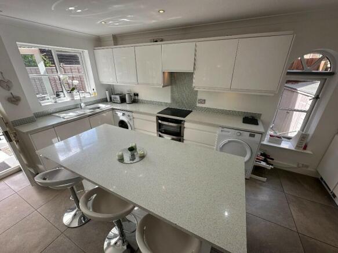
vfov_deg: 85.7
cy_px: 126
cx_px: 169
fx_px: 137
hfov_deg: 102.1
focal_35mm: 14
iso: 40
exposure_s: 1/217
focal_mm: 2.22
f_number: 2.2
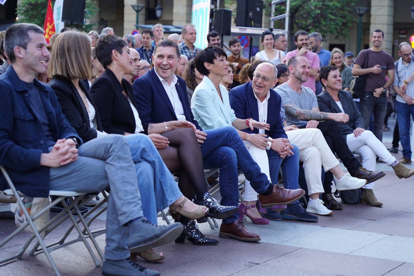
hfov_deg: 26.0
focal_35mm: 78
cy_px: 138
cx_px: 207
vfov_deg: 17.5
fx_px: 897
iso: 1000
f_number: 4
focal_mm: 78
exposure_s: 1/400
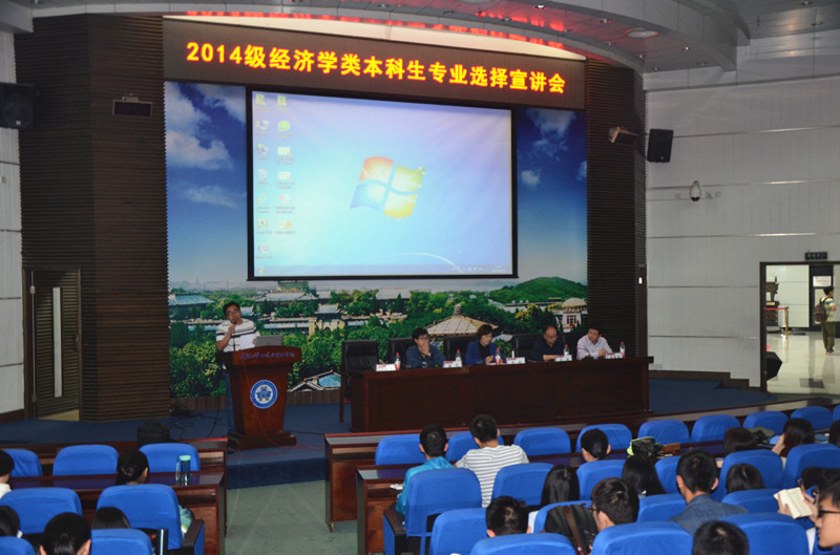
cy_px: 278
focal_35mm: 39
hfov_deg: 49.7
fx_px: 908
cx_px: 420
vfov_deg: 34.0
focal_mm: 26
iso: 800
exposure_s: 1/60
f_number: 4
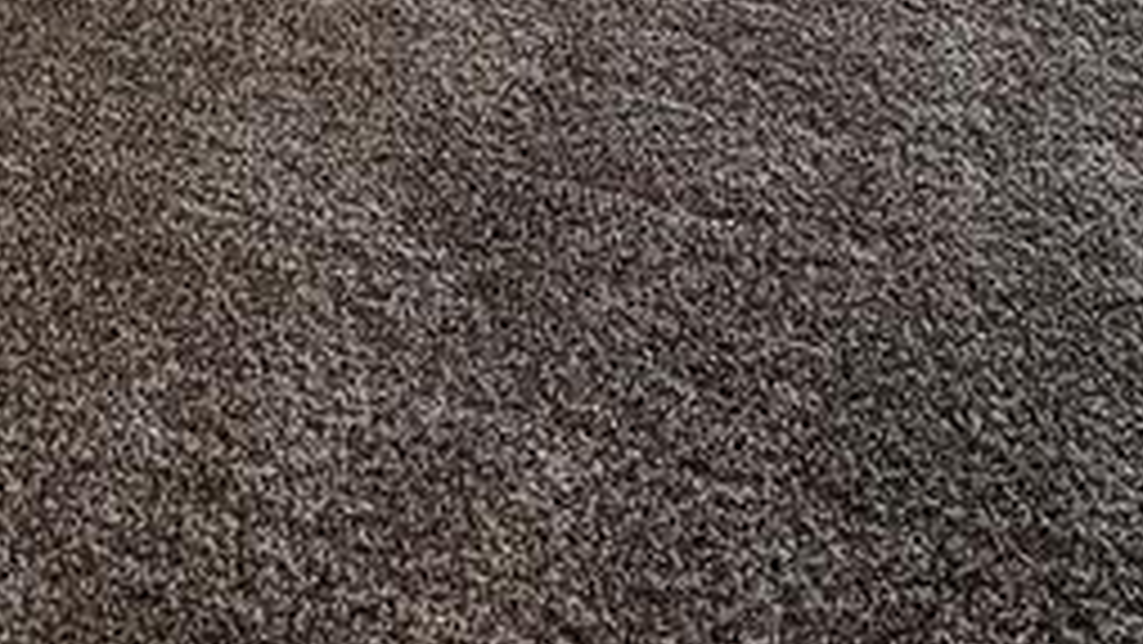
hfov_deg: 35.1
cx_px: 180
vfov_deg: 14.7
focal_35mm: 57
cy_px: -838
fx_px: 1728
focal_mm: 2.2
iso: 125
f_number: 2.2
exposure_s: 1/77
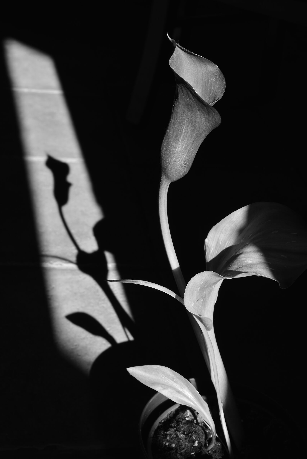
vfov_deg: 39.6
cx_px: 154
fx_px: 639
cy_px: 230
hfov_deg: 27.0
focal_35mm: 50
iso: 250
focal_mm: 50
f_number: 16
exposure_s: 1/100
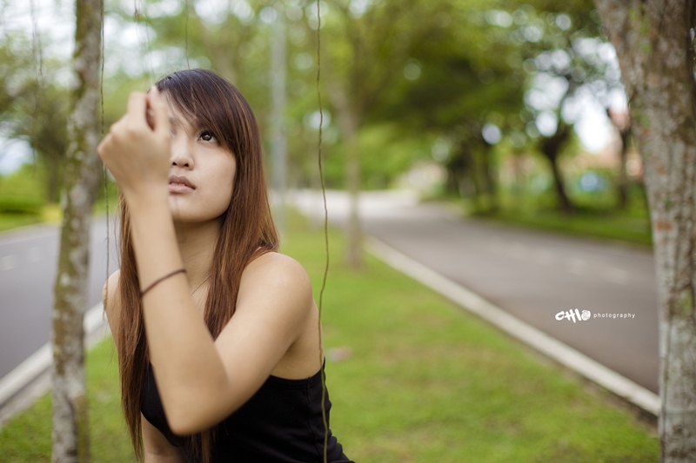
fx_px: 966
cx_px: 348
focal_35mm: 50
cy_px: 232
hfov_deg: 39.6
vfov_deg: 27.0
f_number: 2
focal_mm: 50
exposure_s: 1/500
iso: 100
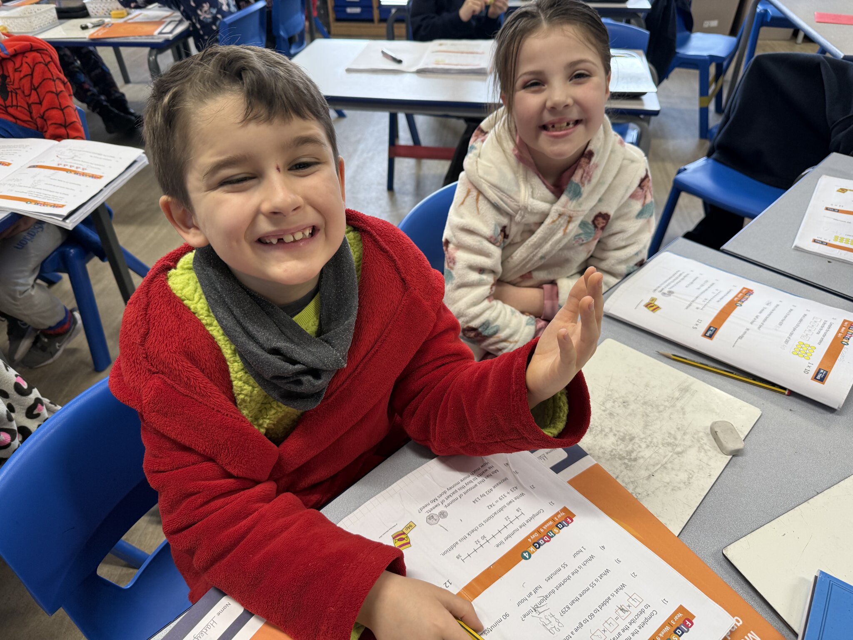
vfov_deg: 56.8
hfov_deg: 71.6
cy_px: 320
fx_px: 591
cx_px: 426
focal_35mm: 24
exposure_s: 1/50
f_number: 1.78
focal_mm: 6.76
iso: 125
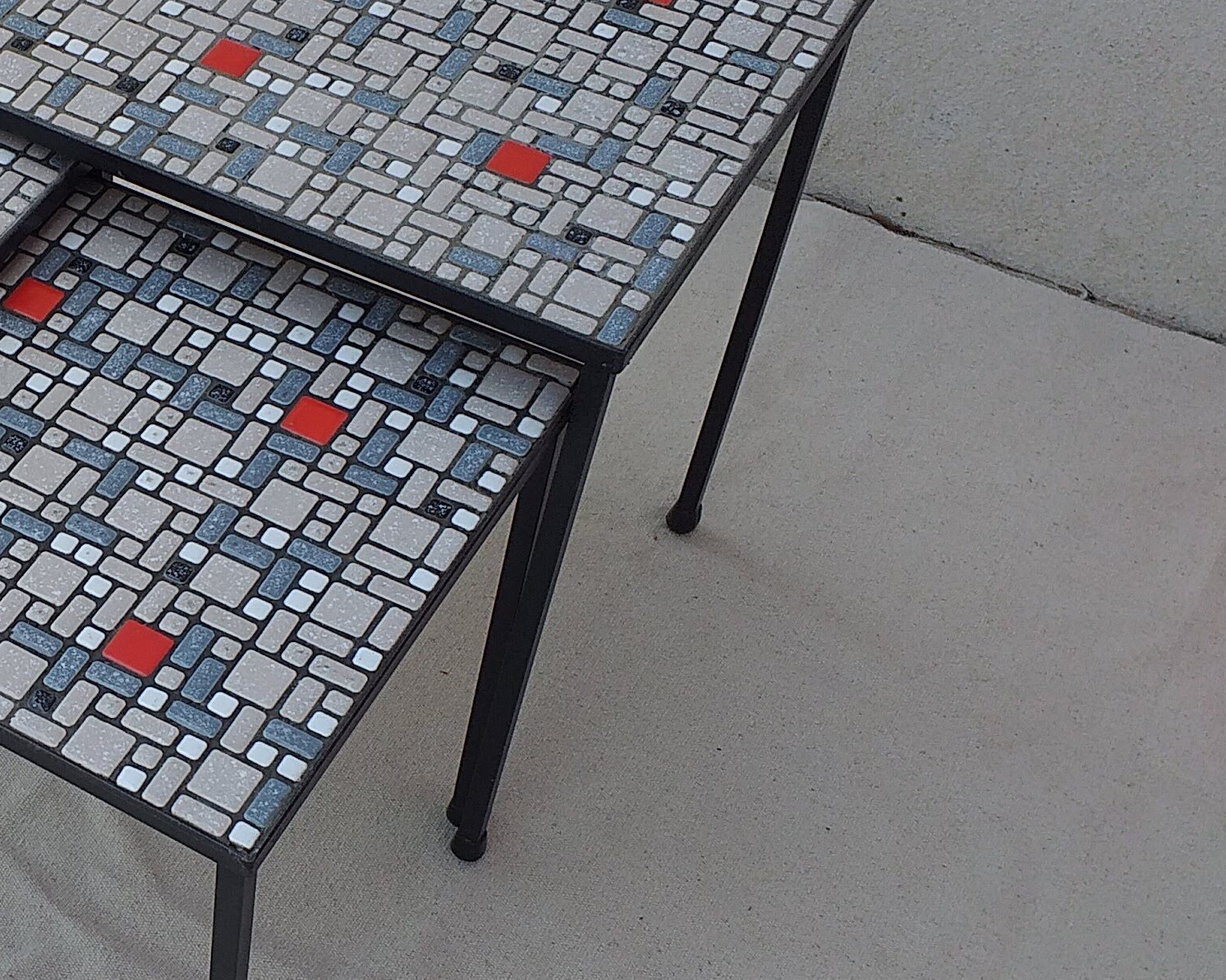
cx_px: -58
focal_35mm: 54
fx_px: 1959
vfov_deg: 28.1
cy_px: 576
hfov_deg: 31.5
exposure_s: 1/567
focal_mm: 3.6
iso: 40
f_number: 1.9
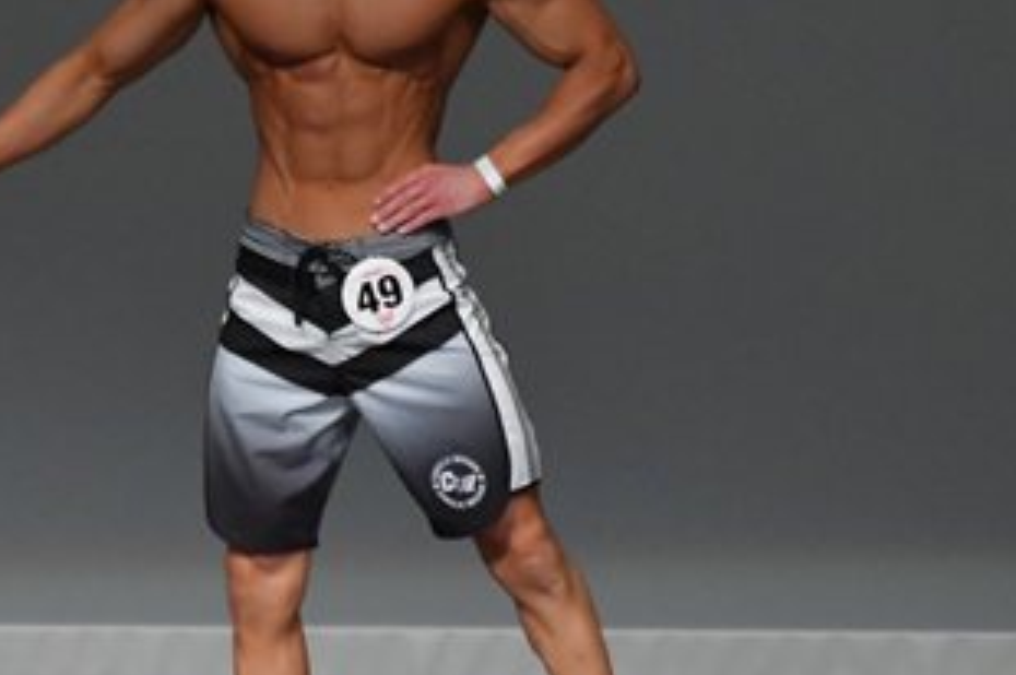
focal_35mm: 788
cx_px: 313
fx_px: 22215
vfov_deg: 1.7
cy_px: 315
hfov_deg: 2.6
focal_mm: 210
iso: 4000
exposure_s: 1/400
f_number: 5.6
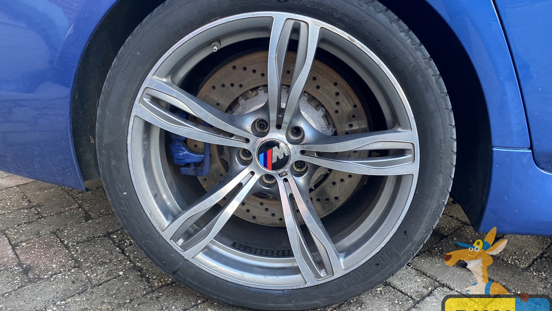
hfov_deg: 66.1
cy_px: 147
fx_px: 424
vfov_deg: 40.2
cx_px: 279
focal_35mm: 29
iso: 125
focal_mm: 4.25
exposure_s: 1/108
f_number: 1.8
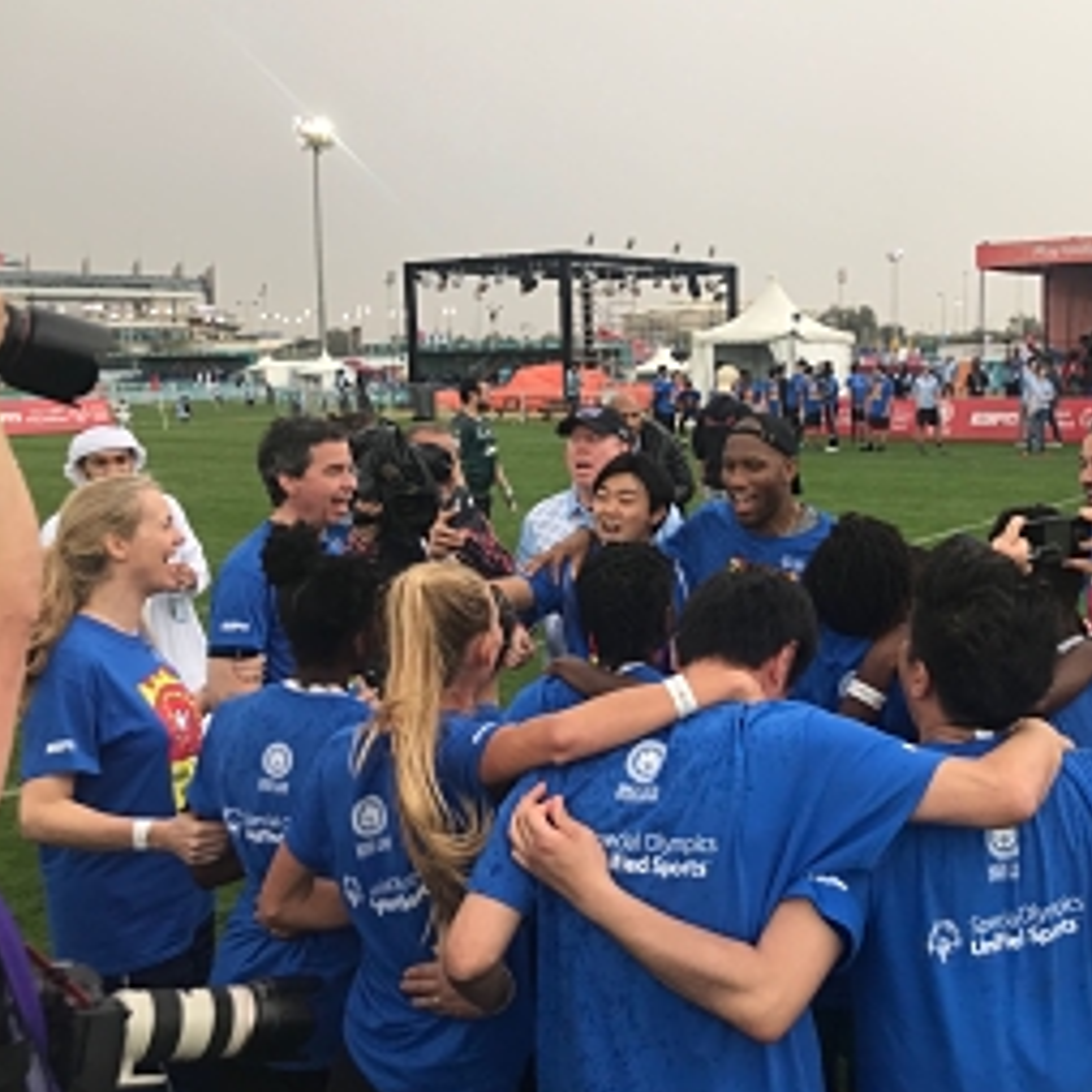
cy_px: 497
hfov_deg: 43.7
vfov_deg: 44.9
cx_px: 795
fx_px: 1321
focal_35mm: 37
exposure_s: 1/394
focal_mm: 3.99
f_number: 1.8
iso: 20
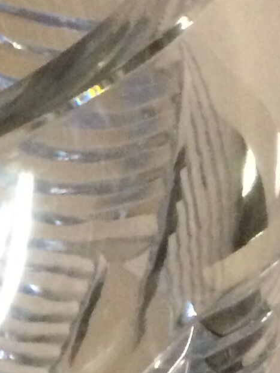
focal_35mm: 152
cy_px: 255
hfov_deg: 8.7
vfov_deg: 13.0
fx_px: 1640
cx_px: -432
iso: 320
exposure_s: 1/25
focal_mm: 4.15
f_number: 2.2
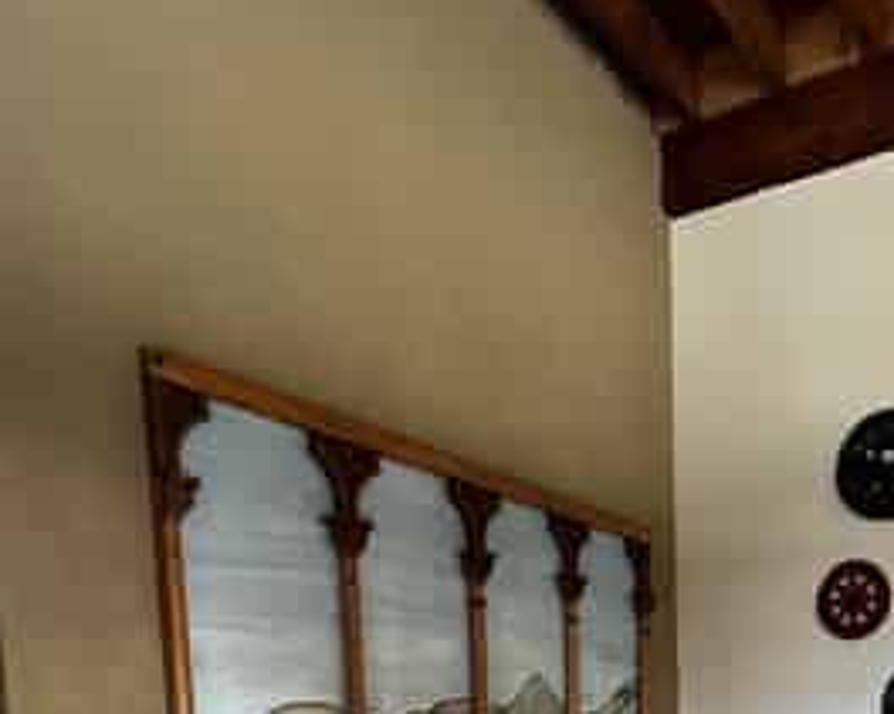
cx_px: 735
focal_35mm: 34
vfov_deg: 35.5
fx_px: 899
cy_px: 824
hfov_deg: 49.3
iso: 200
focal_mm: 2.22
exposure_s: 1/50
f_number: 2.2
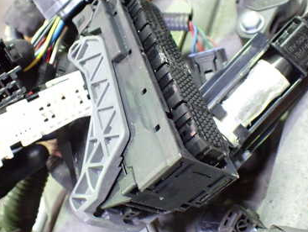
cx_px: 102
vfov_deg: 29.7
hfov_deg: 38.4
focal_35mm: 49
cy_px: 107
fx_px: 436
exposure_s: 1/30
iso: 1000
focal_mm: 5.4
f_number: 2.3
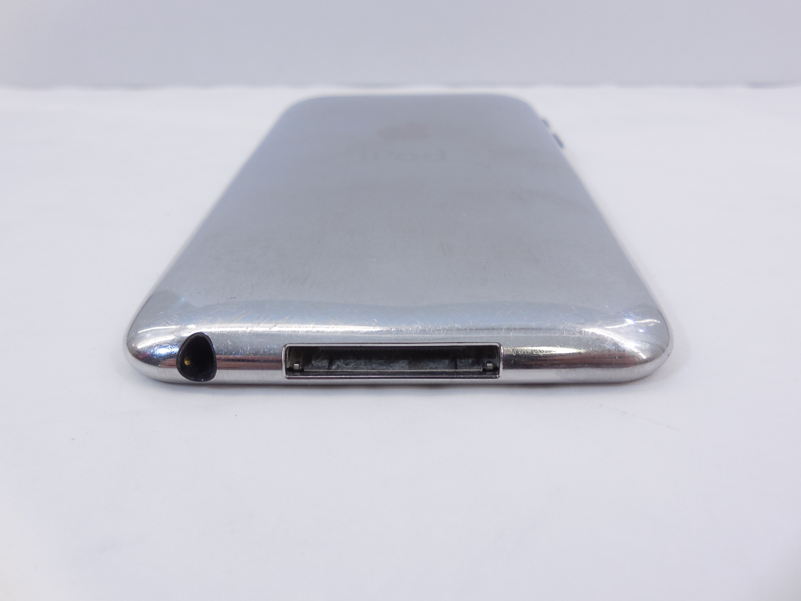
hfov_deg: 67.3
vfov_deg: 53.1
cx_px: 400
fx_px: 602
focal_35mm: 26
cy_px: 300
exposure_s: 1/40
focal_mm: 4.6
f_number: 3.5
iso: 125
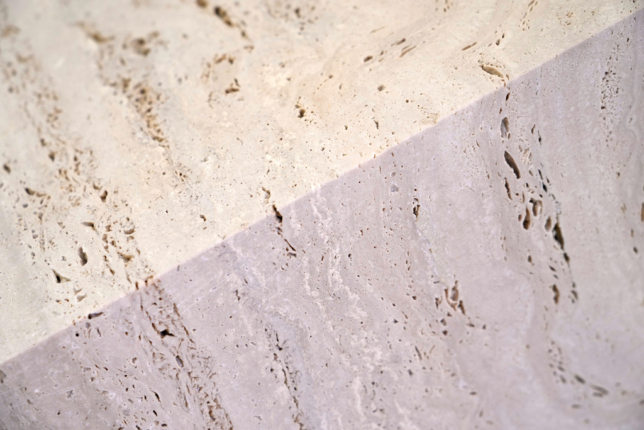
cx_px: 322
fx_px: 1342
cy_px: 215
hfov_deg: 27.0
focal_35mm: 75
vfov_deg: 18.2
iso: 400
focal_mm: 75
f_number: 5.6
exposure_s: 1/125
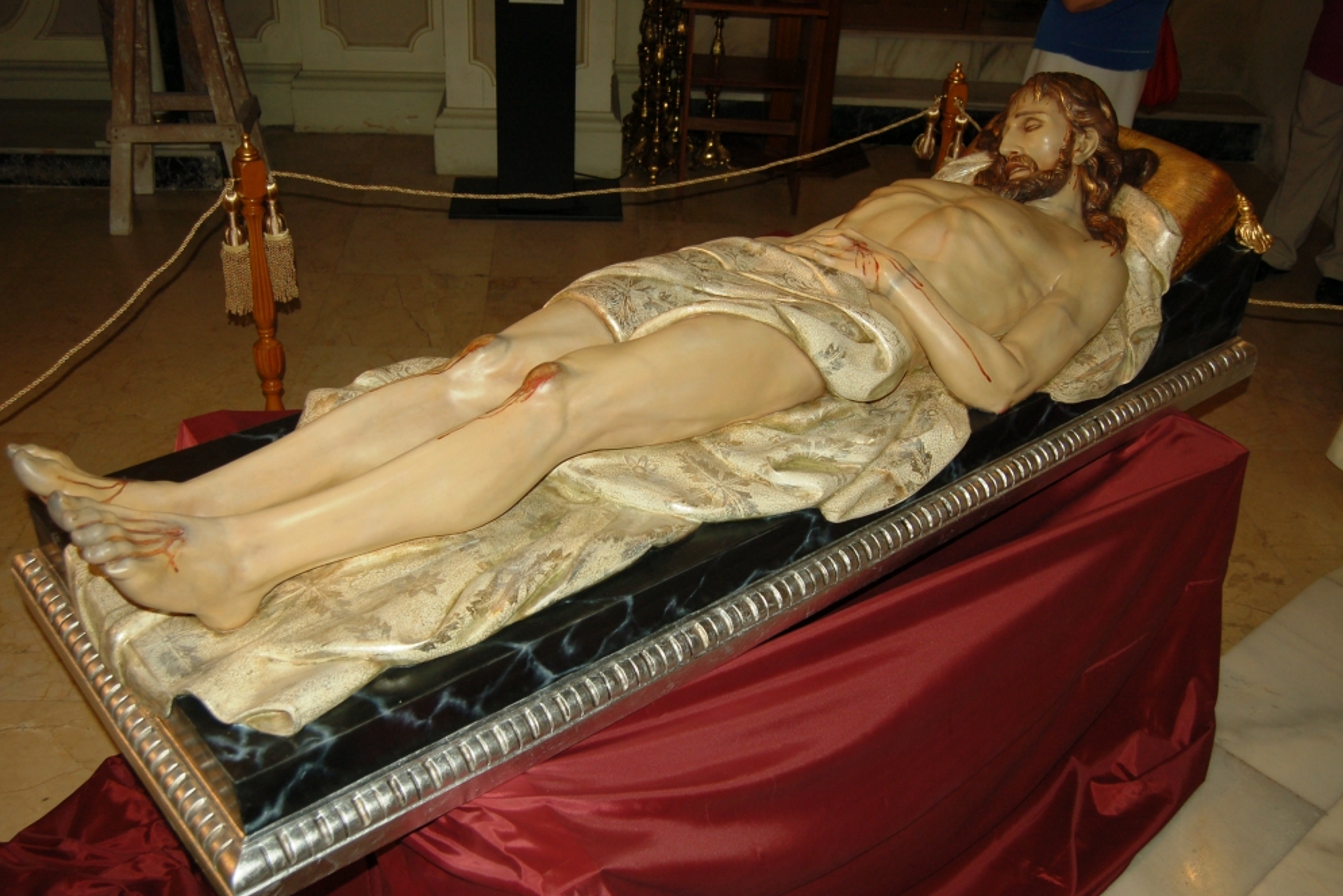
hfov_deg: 53.7
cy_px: 452
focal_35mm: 36
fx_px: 1325
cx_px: 685
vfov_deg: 37.4
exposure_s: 1/60
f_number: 3.8
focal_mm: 23
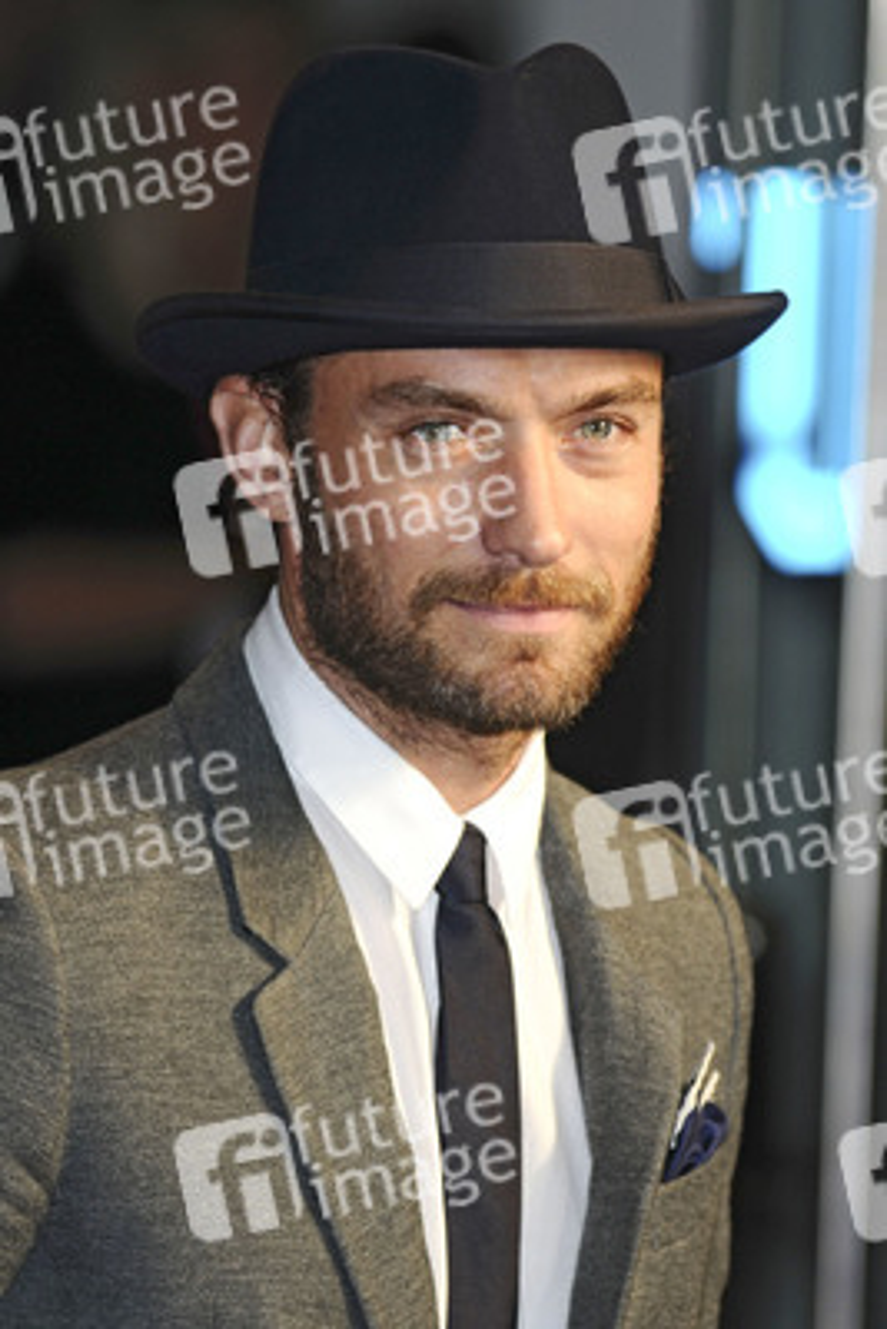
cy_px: 664
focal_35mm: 300
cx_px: 444
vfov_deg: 6.9
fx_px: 11077
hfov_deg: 4.6
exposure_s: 1/200
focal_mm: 200
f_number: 4
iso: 320
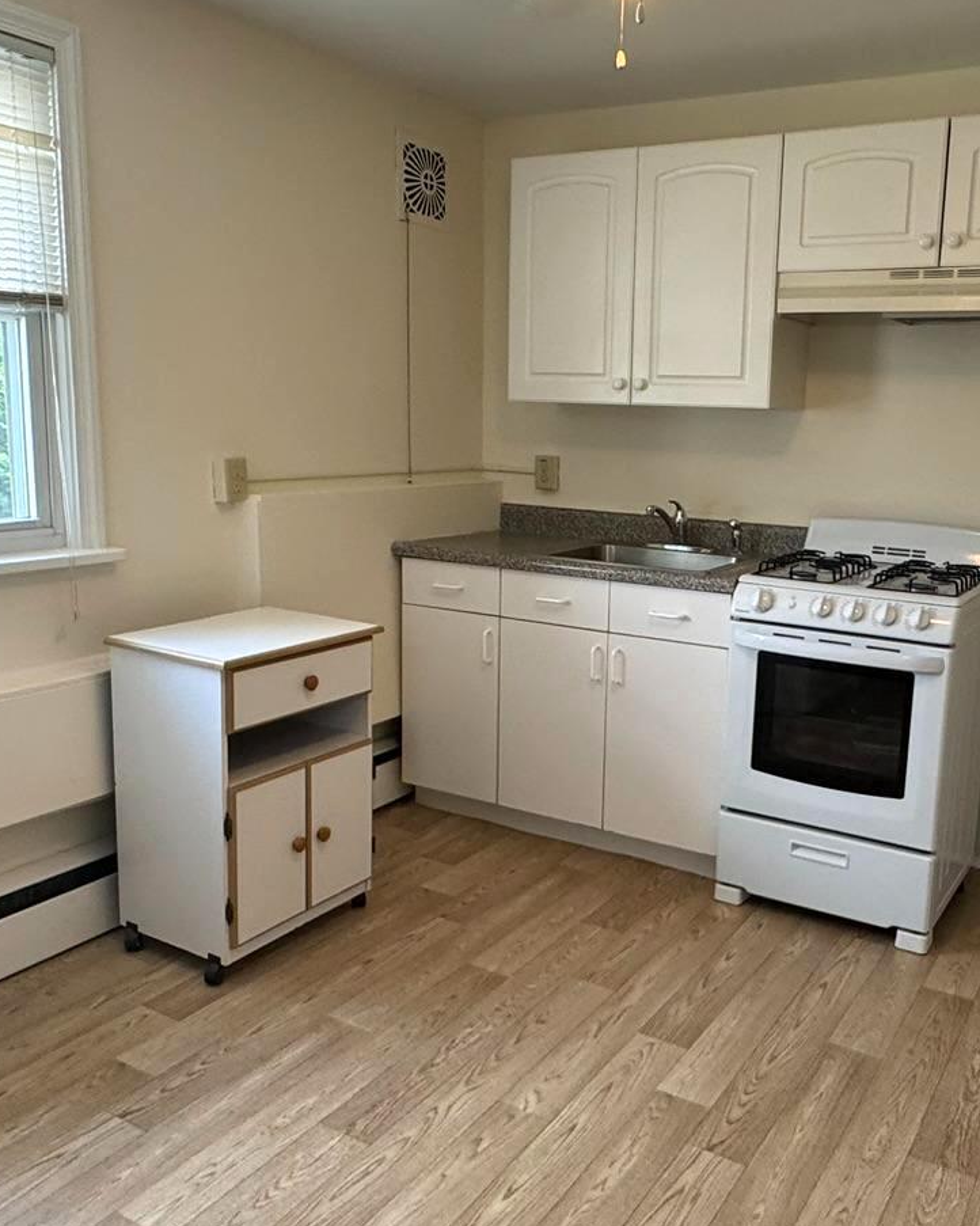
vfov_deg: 57.2
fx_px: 1124
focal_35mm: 31
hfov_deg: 46.7
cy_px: 603
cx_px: 612
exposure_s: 1/120
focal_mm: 2.22
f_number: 2.2
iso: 200
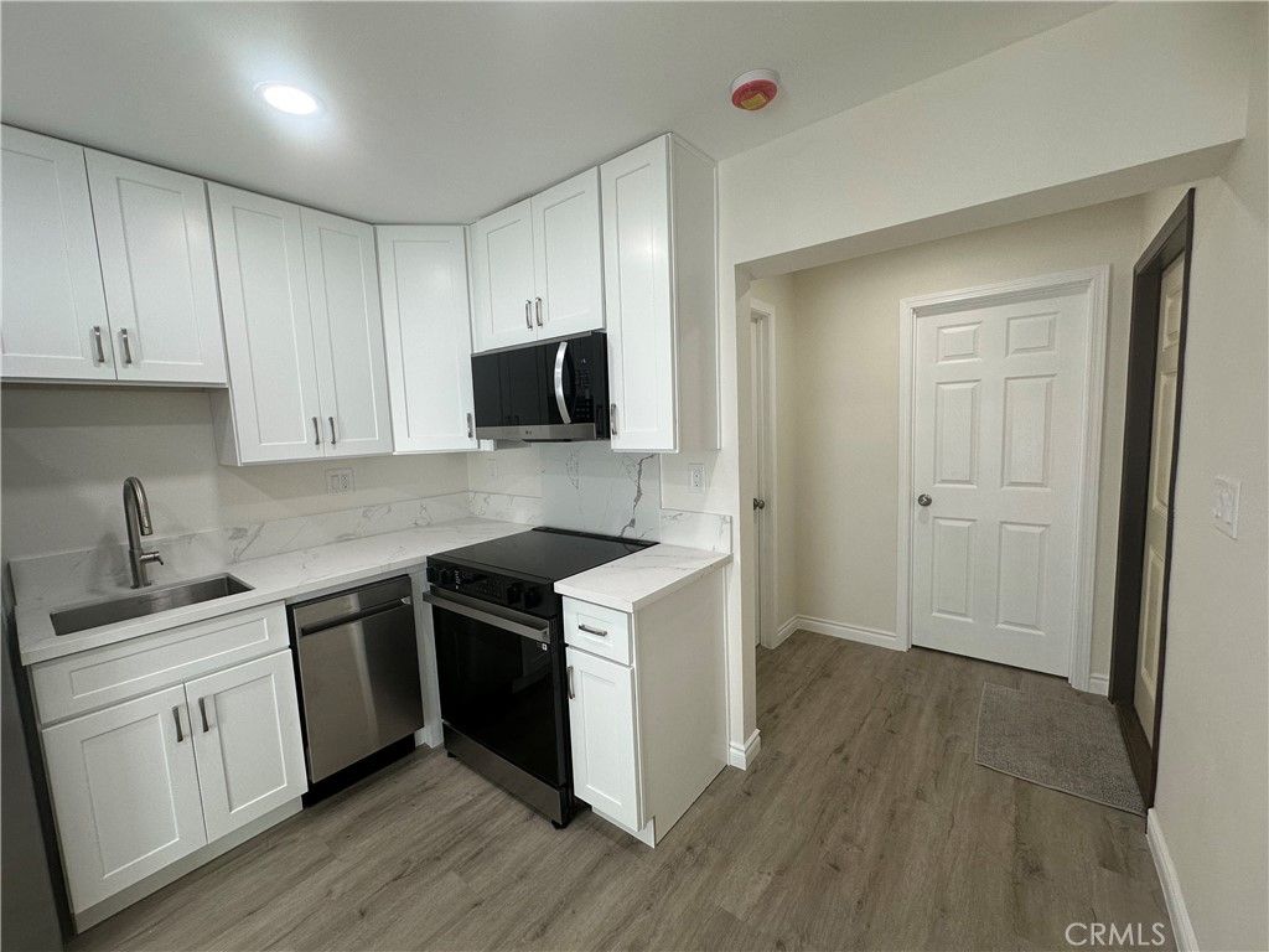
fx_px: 513
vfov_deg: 85.7
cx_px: 634
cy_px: 476
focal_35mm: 14
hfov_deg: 102.1
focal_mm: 2.22
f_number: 2.2
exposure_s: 1/120
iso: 100
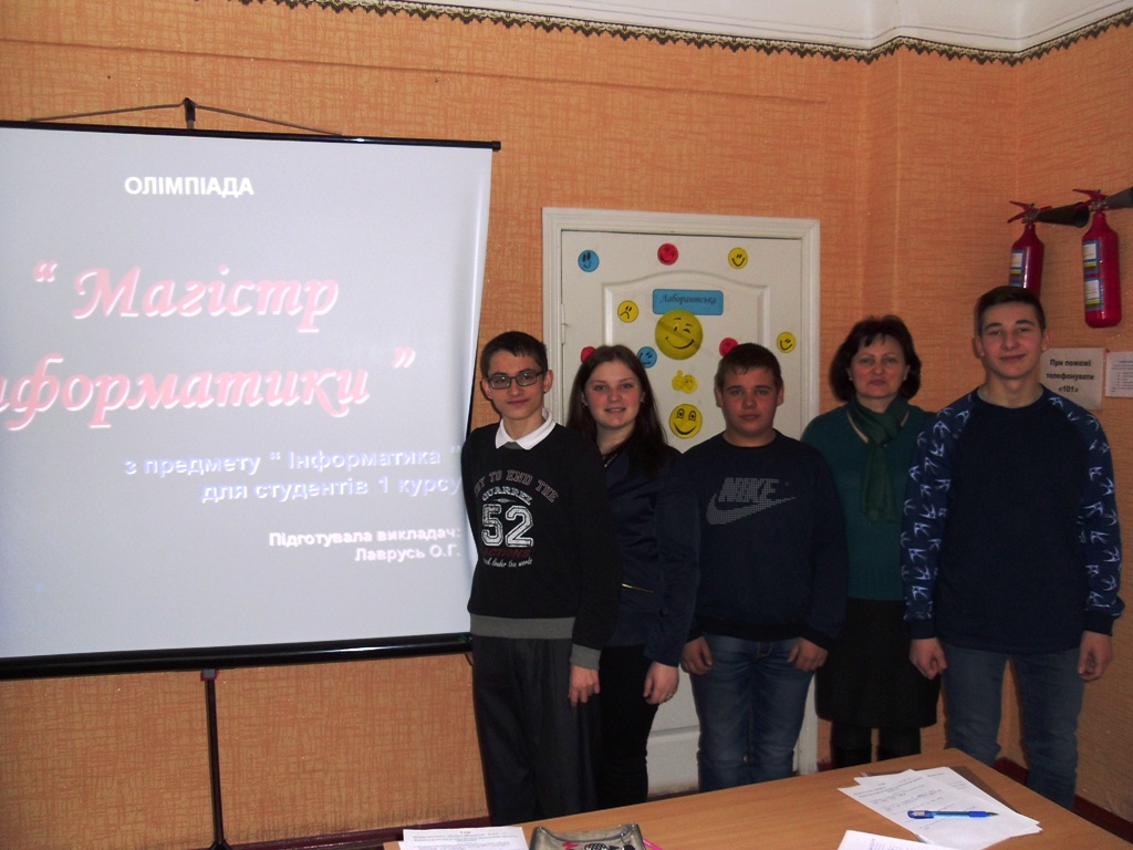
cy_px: 425
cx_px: 566
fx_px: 1015
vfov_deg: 45.4
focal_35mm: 31
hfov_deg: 58.4
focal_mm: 5.6
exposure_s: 1/45
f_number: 3.3
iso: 100
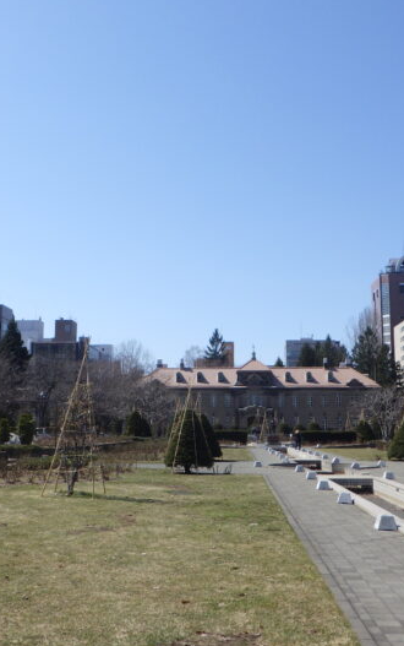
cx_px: 209
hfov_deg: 32.0
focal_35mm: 40
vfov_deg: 49.3
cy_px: 322
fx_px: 704
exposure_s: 1/1000
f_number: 4.2
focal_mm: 5
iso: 125
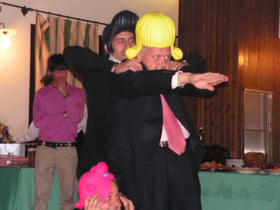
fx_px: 671
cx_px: 140
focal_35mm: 83
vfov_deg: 17.8
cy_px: 105
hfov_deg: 23.6
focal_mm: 13.9
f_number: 3.3
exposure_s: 1/80
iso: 200
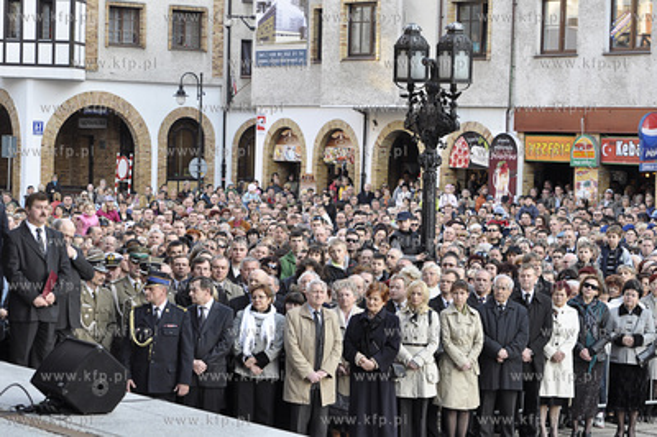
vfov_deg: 13.0
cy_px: 218
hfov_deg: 19.5
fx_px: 1915
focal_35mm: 105
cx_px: 328
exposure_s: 1/125
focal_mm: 70
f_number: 5
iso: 250
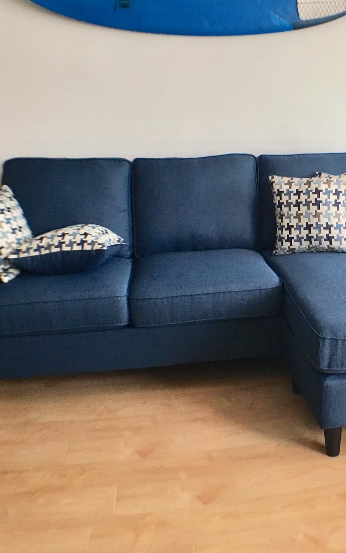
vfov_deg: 43.4
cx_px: 338
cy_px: 243
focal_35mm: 46
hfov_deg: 26.6
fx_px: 694
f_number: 2.2
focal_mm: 4.15
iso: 40
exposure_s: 1/30
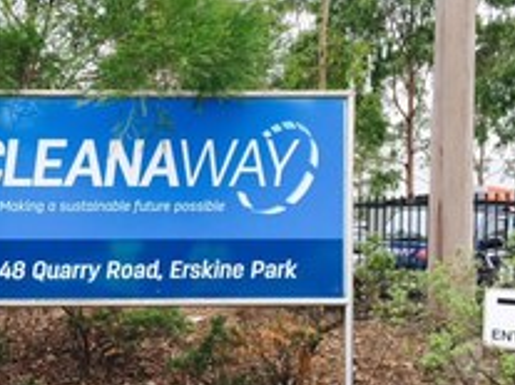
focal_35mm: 48
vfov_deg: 30.1
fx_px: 714
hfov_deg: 38.9
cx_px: 144
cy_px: 237
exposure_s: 1/141
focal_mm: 4.15
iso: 32
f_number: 2.2
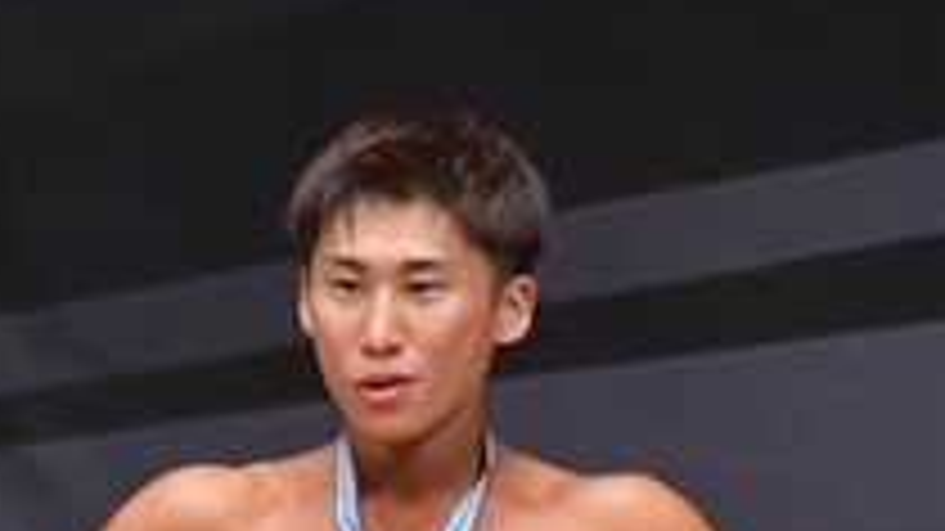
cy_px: 1030
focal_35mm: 1160
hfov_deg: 1.9
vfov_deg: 1.0
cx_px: 700
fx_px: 29059
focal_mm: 200
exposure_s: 1/400
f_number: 5.6
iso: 6400
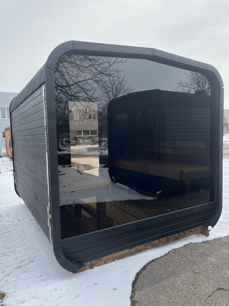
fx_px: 229
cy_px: 153
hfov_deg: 53.1
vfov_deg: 67.3
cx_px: 114
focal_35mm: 26
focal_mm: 5.1
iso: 50
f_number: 1.6
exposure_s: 1/1117
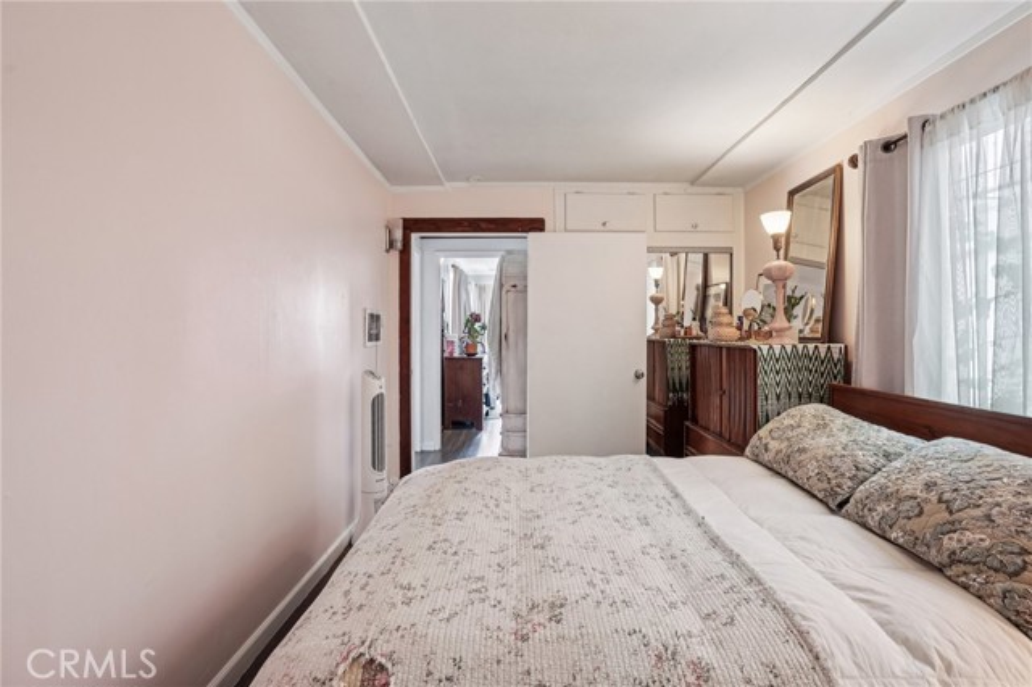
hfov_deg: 96.8
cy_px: 344
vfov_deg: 73.7
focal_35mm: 16
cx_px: 516
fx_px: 458
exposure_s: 1/5
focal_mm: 16
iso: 400
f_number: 8
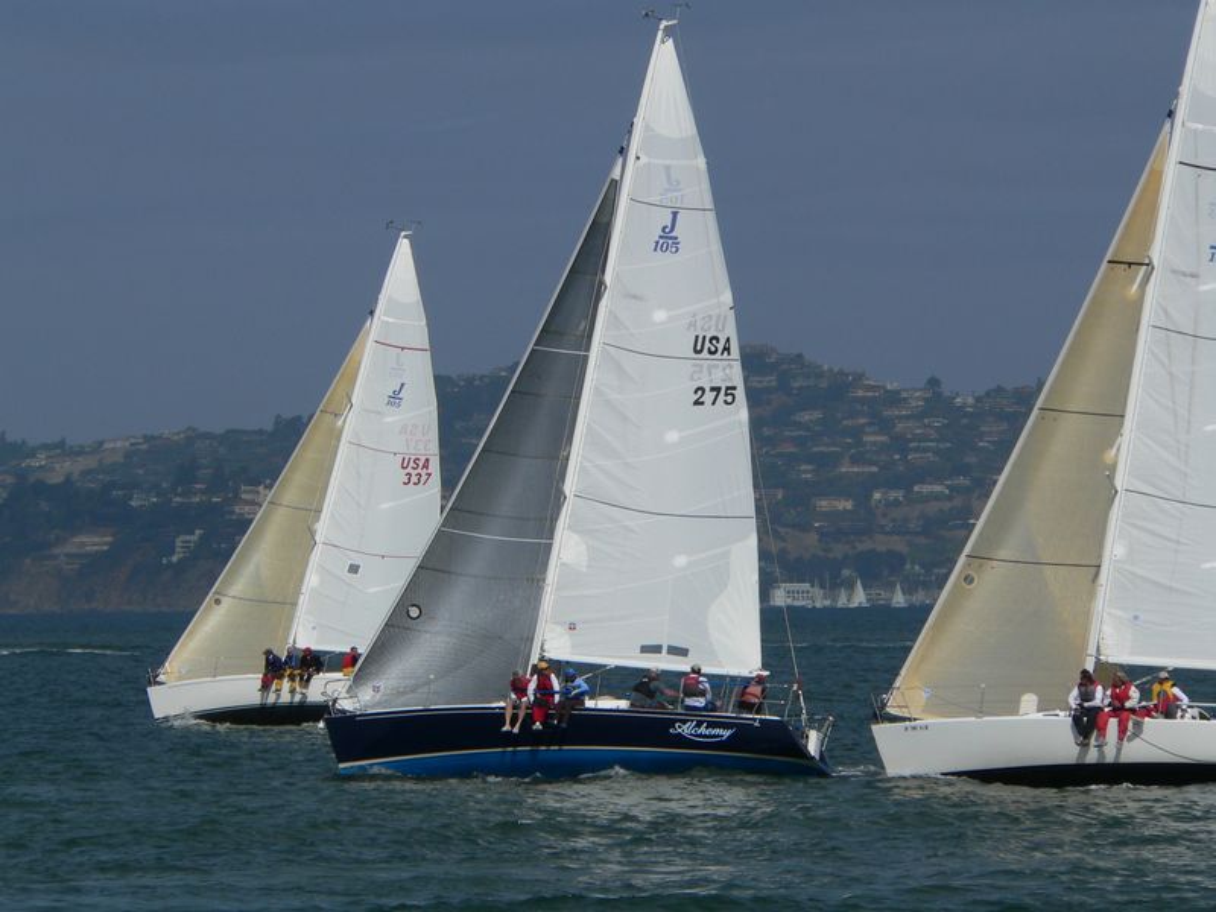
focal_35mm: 296
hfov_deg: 6.7
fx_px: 10398
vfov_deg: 5.0
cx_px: 608
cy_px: 456
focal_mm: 49.2
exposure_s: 1/1300
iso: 80
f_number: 5.6
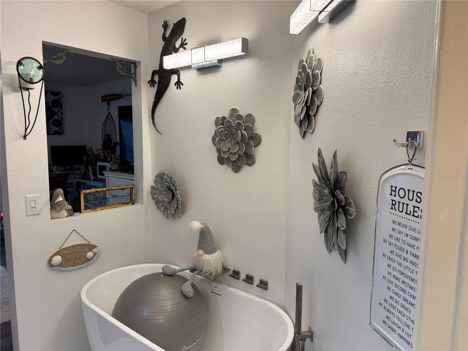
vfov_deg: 56.8
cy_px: 176
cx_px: 234
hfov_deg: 71.6
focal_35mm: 24
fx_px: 324
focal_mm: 6.76
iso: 160
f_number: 1.78
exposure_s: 1/120
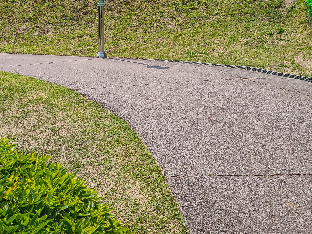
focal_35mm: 53
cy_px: 2
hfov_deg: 36.2
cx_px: 150
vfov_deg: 26.1
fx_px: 478
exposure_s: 1/2866
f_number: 1.8
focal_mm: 5.4
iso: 40
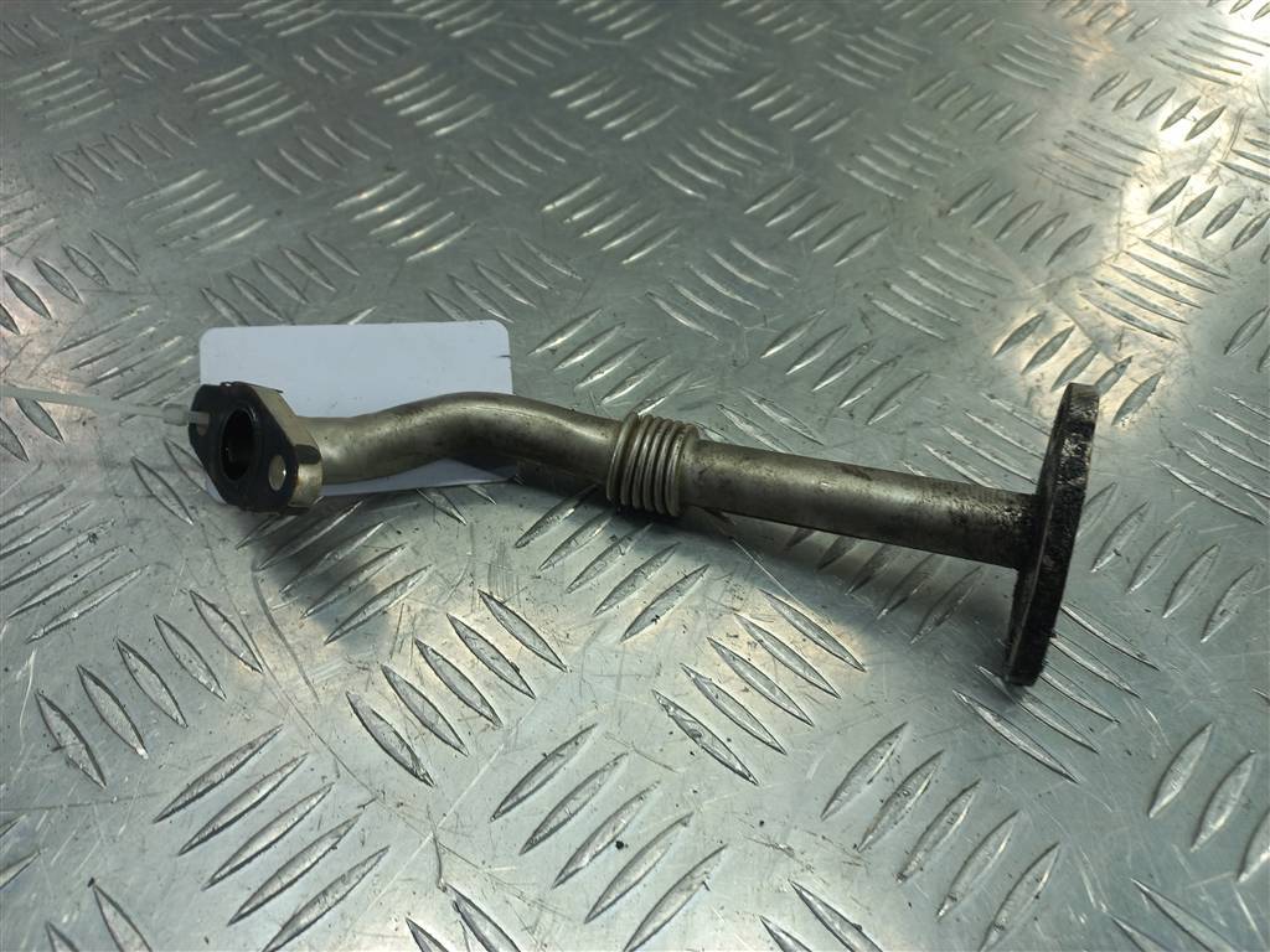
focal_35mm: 25
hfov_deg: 69.4
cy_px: 476
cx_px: 635
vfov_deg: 54.9
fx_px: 917
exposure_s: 1/50
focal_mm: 4.6
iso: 40
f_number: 1.8
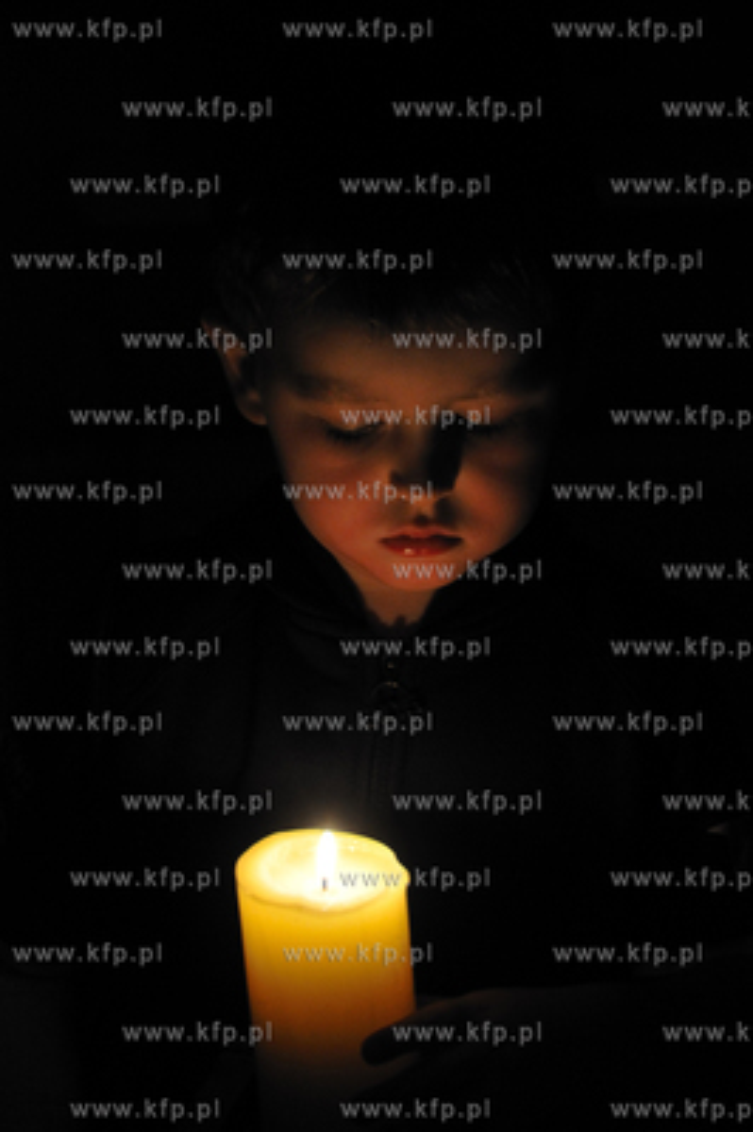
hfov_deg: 9.6
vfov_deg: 14.4
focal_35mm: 142
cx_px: 376
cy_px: 566
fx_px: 4478
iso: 800
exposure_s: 1/10
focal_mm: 95
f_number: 5.3
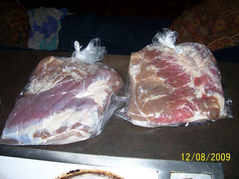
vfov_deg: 41.8
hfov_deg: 54.0
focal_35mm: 34
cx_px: 120
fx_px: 235
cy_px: 90
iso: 80
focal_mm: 5.6
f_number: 2.7
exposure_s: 1/60
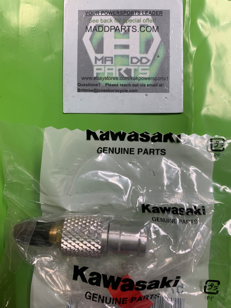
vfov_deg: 67.3
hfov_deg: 53.1
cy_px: 154
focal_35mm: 26
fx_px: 231
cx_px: 116
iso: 80
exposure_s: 1/60
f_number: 1.8
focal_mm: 4.25
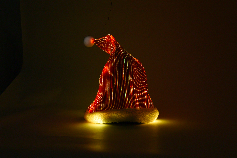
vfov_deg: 23.4
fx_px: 382
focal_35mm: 58
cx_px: 118
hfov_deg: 34.5
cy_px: 79
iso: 100
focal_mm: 58
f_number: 9
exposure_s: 4
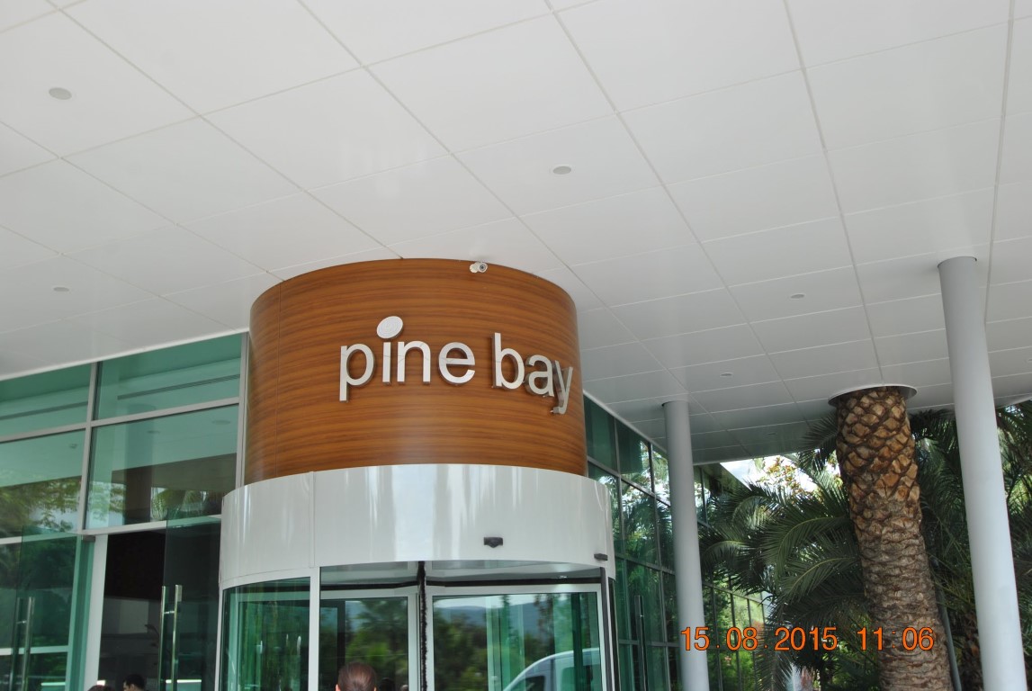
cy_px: 346
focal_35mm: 36
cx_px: 516
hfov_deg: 53.1
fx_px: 1033
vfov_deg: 37.0
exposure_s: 1/125
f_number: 5.6
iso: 200
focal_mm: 24
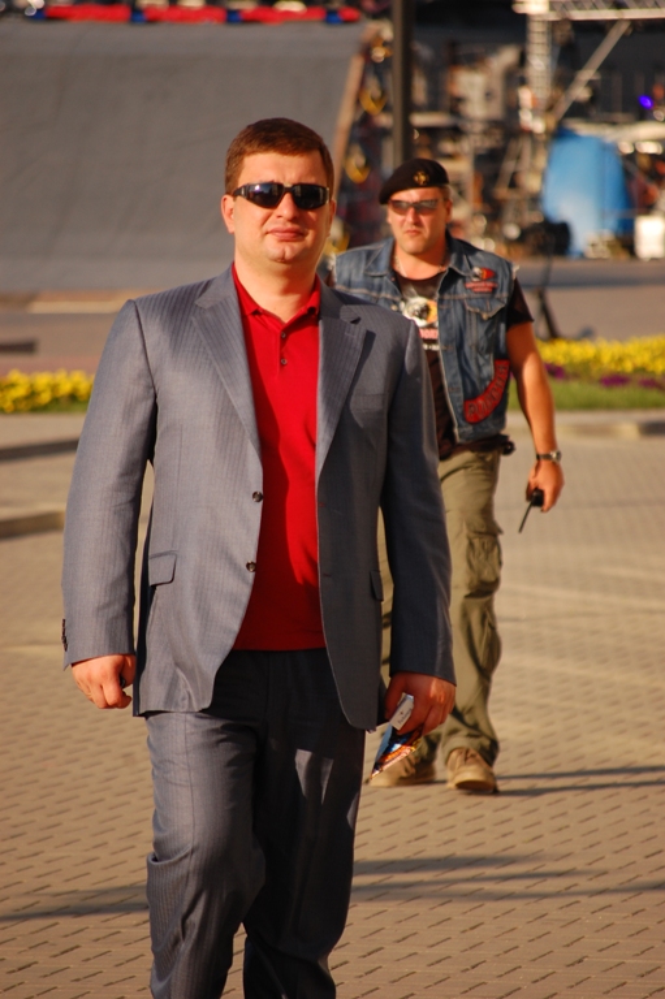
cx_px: 332
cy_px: 500
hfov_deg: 4.6
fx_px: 8323
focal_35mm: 300
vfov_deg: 6.9
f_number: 5.6
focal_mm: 200
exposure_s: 1/500
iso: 200
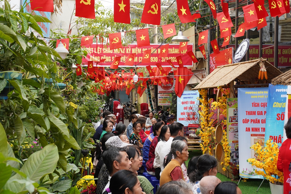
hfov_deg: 35.6
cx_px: 146
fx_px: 453
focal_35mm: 56
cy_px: 97
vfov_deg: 24.2
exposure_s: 1/125
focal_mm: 56
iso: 800
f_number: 11
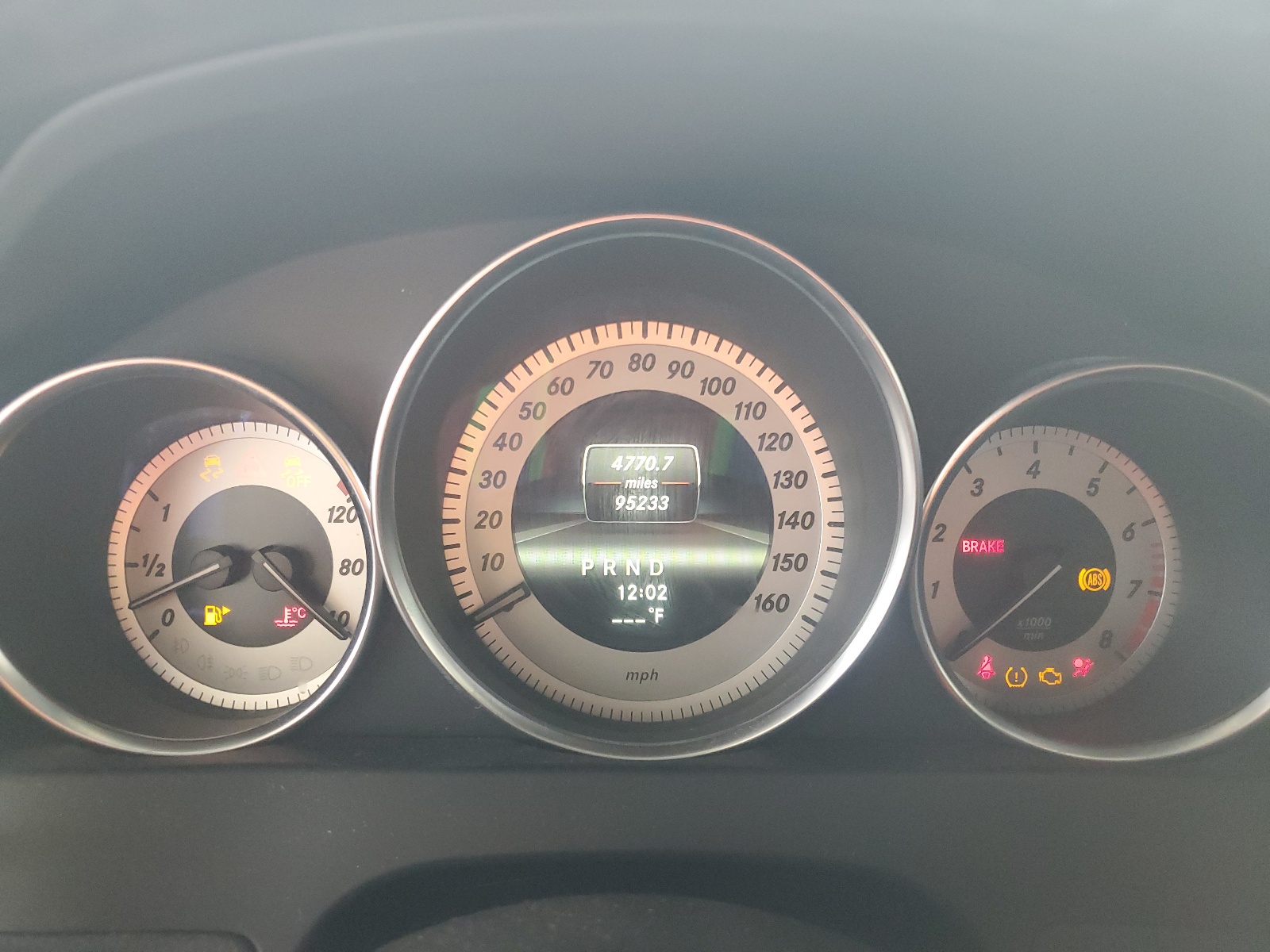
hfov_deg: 67.3
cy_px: 476
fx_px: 954
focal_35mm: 26
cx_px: 635
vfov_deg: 53.1
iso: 310
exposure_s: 1/60.2
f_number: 1.5
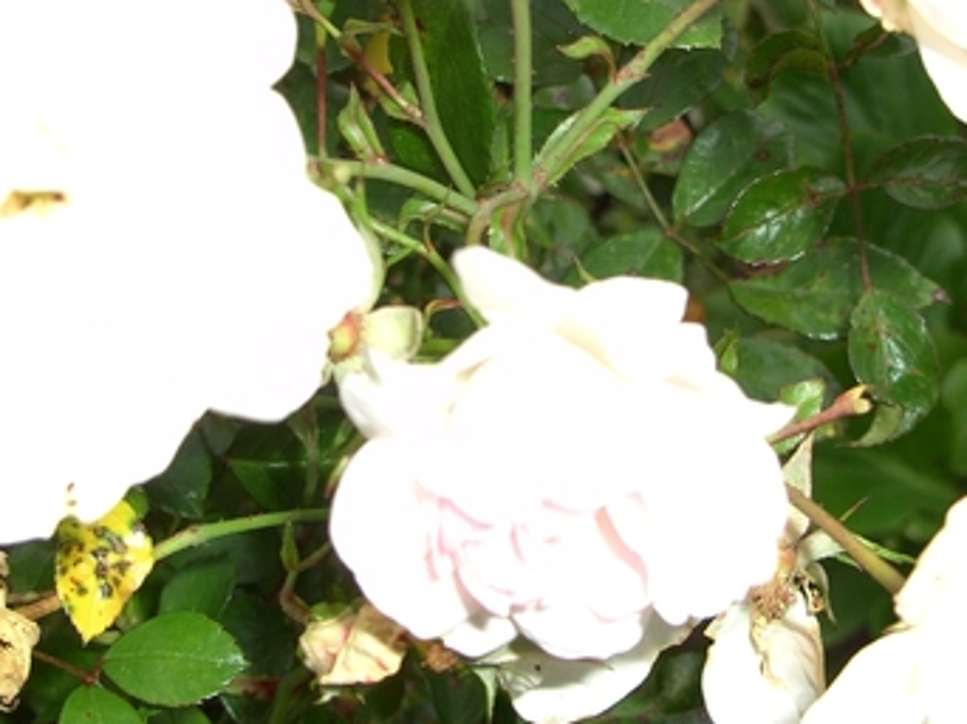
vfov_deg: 22.5
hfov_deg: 29.8
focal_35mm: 65
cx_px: 568
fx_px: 1815
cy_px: 240
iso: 64
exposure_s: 1/55
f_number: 3.5
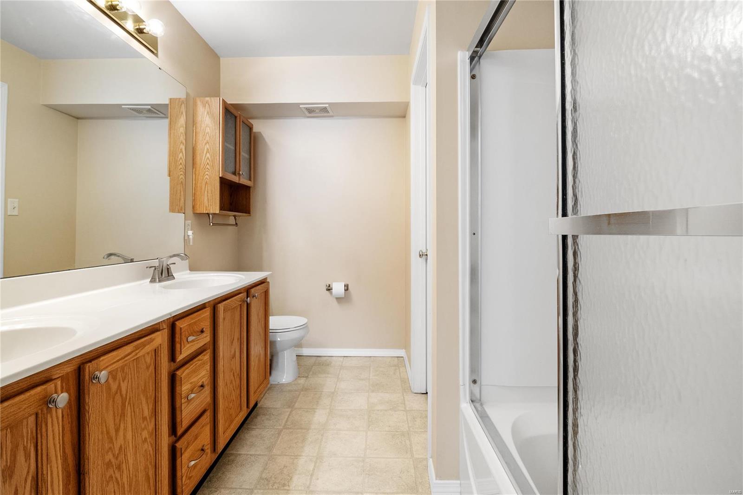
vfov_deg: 73.7
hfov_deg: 96.7
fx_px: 330
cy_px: 248
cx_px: 372
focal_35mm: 16
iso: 400
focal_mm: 8
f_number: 6.3
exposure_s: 1/20
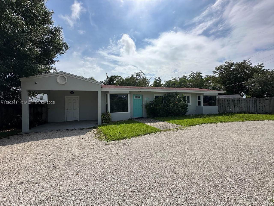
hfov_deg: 102.1
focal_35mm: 14
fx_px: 111
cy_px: 103
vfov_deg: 85.7
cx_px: 137
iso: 50
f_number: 2.2
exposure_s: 1/4292
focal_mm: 2.22
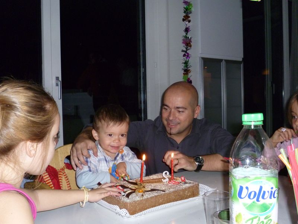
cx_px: 149
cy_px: 112
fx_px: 336
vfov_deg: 36.8
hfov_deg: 47.9
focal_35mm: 39
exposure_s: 1/60
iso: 400
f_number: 3.2
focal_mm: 7
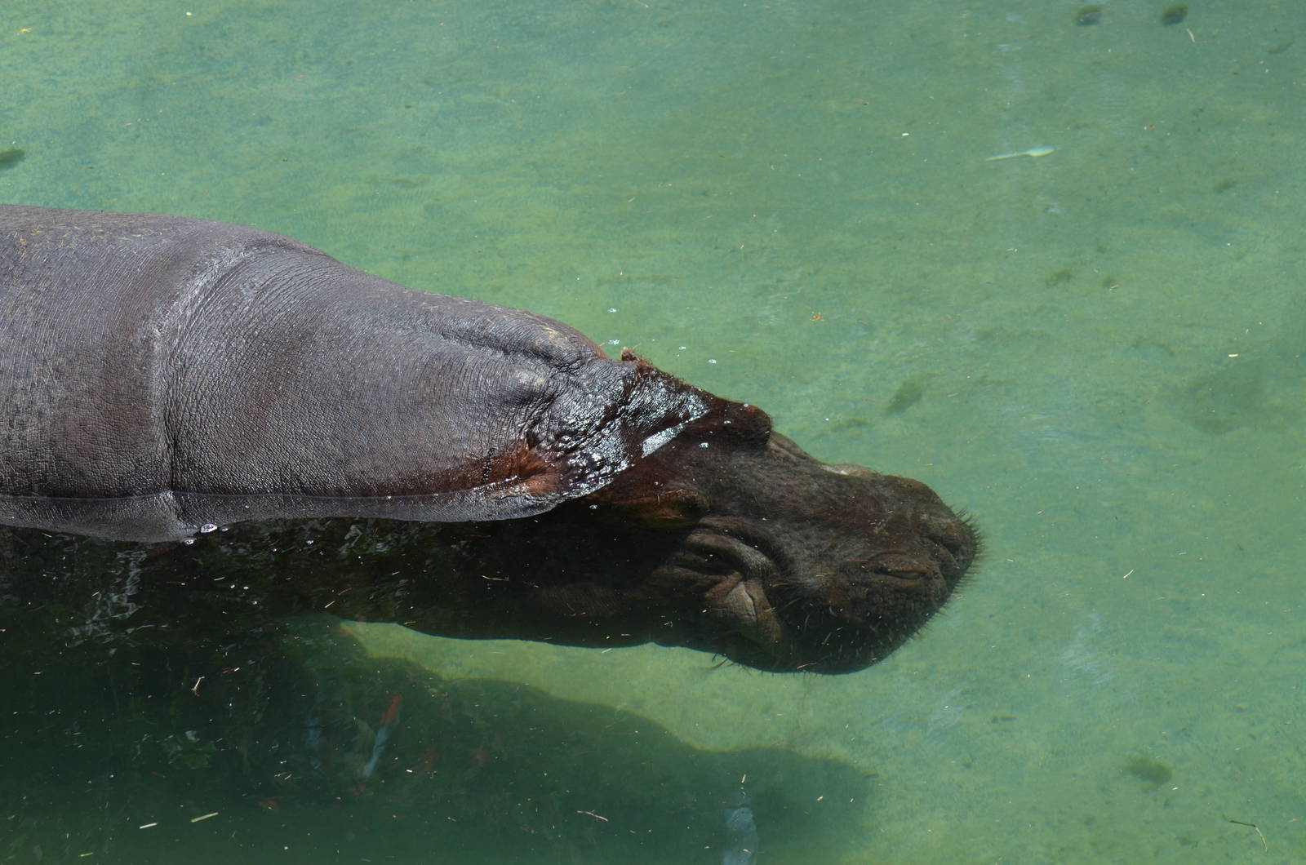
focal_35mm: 105
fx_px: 3802
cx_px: 653
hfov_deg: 19.5
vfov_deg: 13.0
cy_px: 432
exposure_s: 1/500
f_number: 5.6
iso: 200
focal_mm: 70
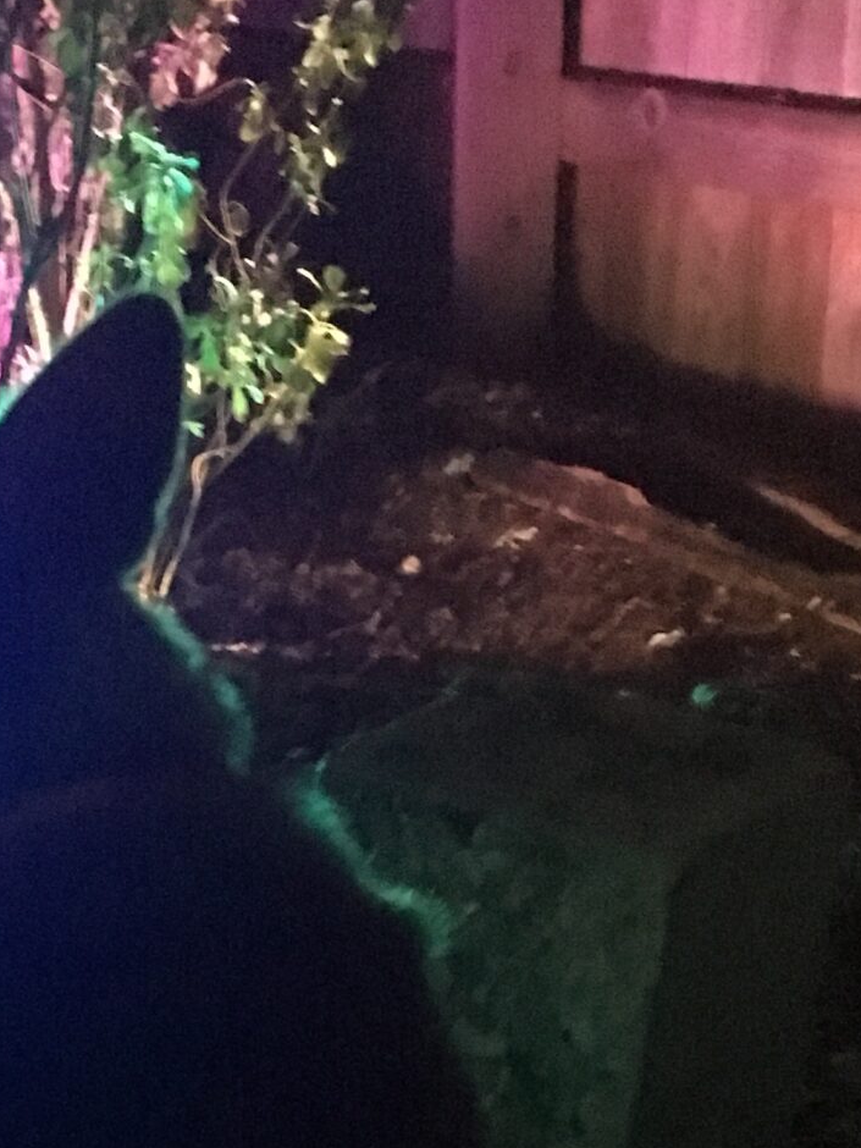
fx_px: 2620
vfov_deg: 23.3
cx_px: -50
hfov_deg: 18.1
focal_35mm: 79
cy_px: 1238
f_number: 2.2
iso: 2000
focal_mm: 4.15
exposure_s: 1/15
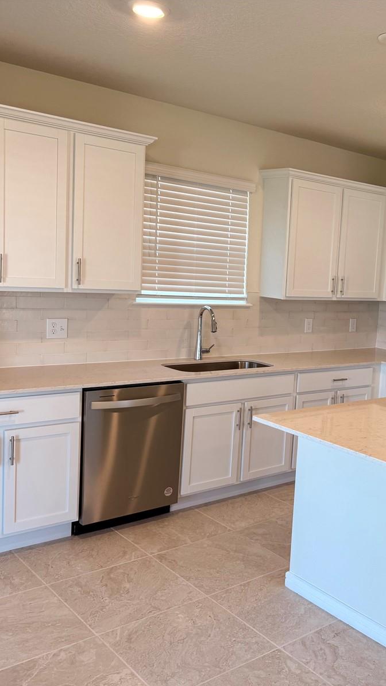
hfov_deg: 32.0
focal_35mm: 35
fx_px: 637
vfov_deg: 56.6
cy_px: 343
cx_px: 349
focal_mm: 6.76
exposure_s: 1/120
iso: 100
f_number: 1.78
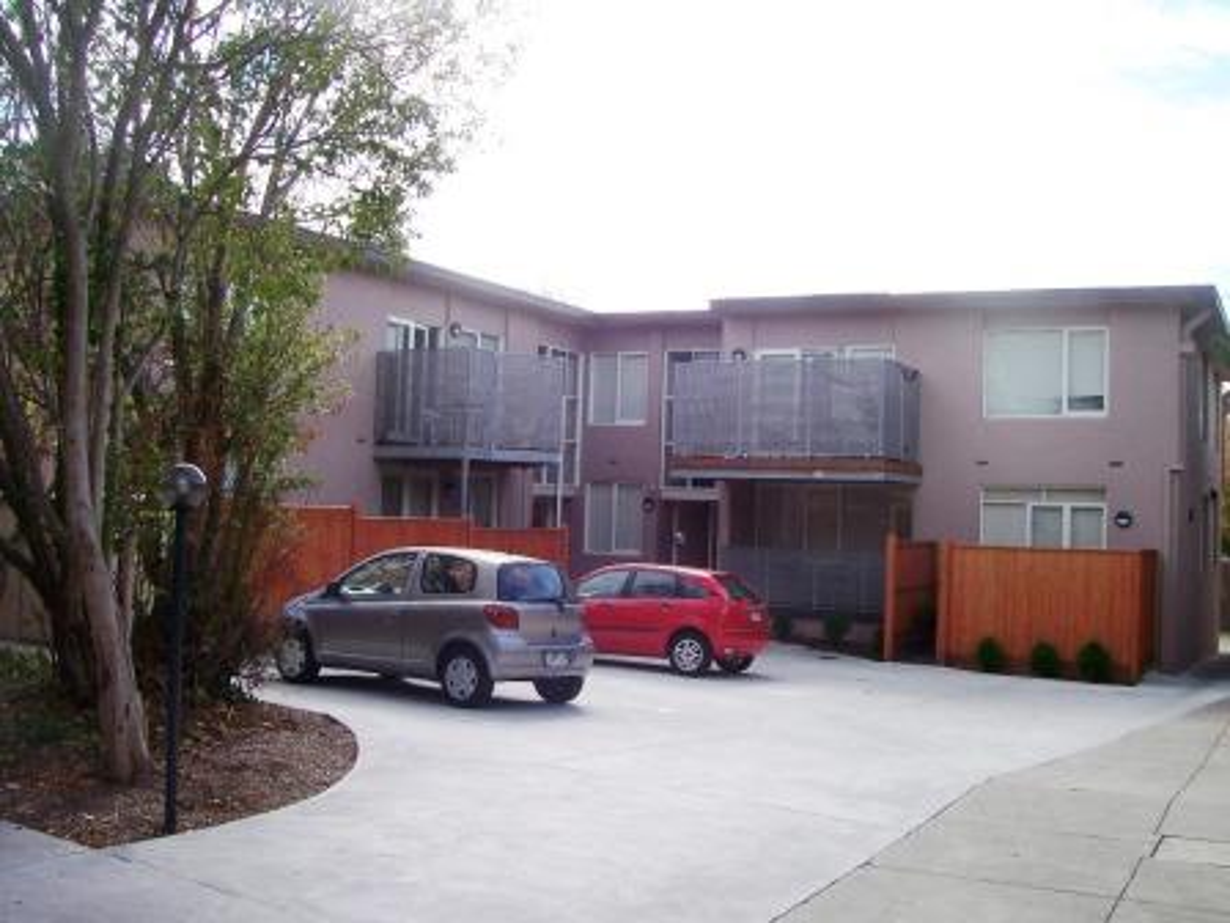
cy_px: 462
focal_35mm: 34
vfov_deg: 41.8
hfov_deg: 54.0
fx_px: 1208
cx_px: 615
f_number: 5.6
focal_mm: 5.6
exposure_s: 1/250
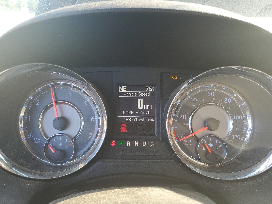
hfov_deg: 67.3
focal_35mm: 26
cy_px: 102
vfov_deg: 53.1
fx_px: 204
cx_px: 136
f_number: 1.5
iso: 52
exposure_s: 1/120
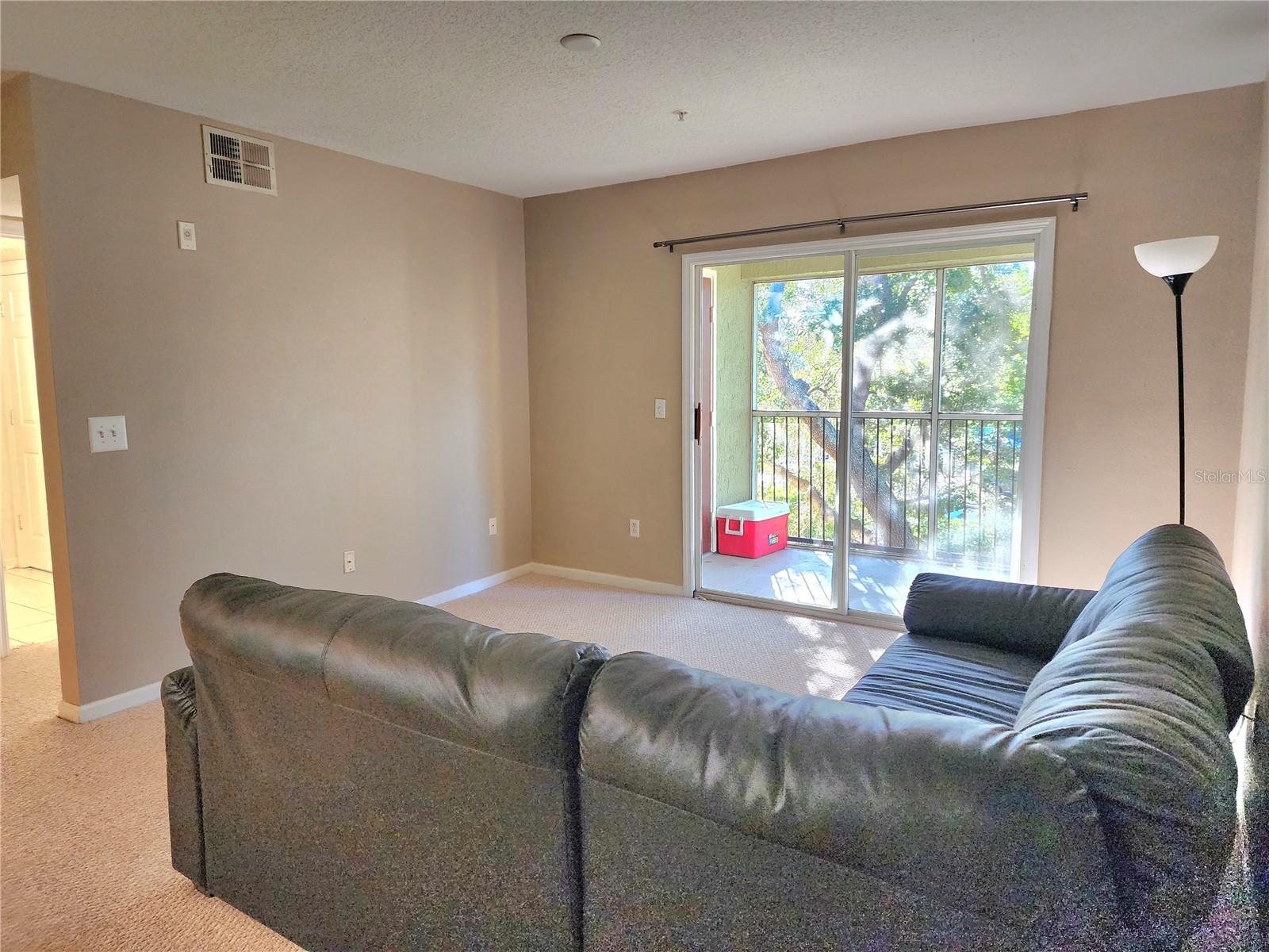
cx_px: 634
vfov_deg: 58.9
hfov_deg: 73.9
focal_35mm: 23
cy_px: 476
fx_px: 843
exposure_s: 1/120
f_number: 1.8
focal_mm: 6.4
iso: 250
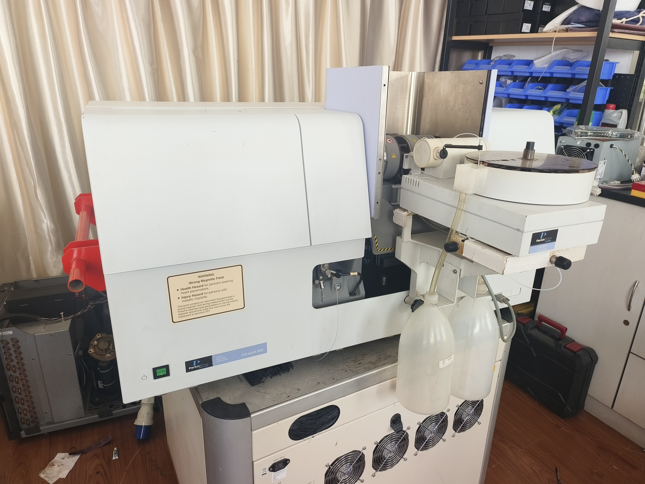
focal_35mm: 23
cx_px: 322
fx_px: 429
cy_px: 242
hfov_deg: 73.9
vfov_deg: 58.9
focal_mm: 5.5
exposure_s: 1/100
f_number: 1.75
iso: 625
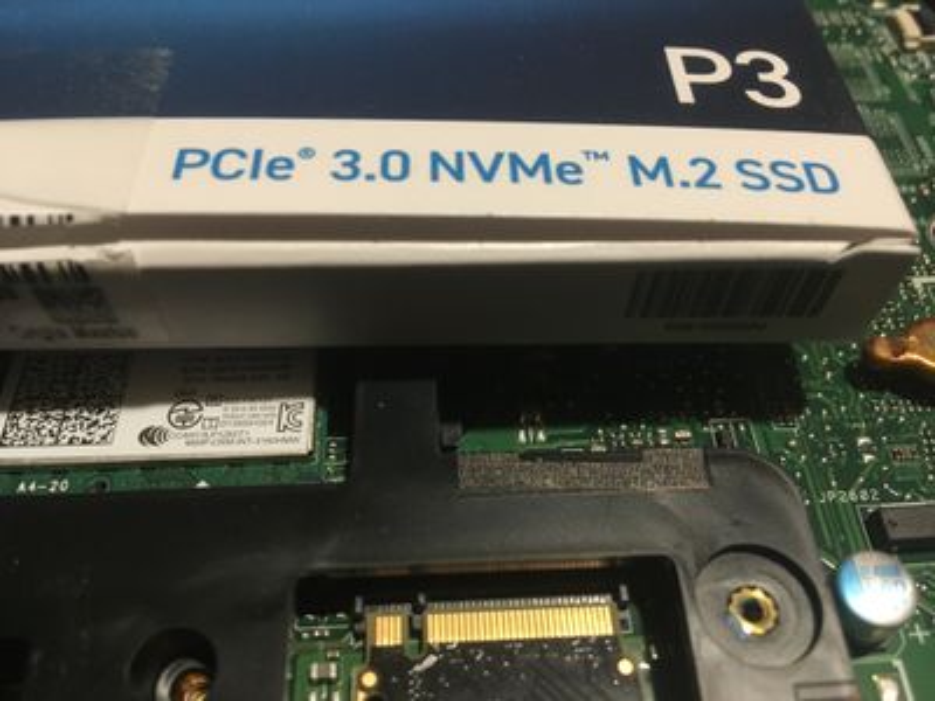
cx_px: 468
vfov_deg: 48.2
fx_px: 783
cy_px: 350
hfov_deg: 61.7
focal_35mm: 29
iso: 160
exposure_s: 1/33
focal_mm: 4.15
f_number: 2.2
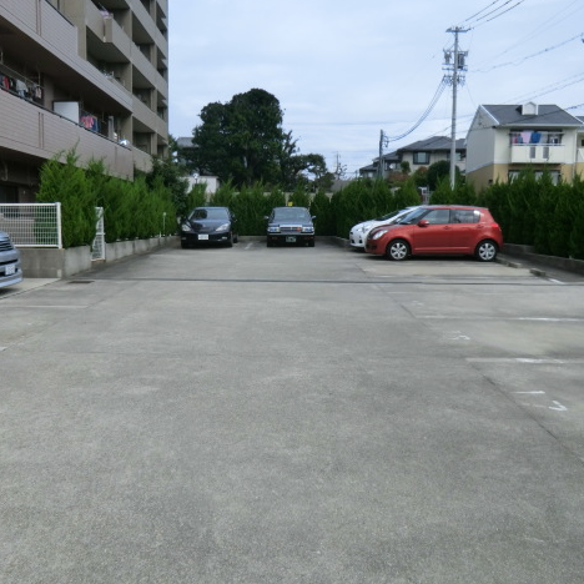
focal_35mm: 29
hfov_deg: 55.6
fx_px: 554
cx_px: 276
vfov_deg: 55.6
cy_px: 291
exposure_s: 1/800
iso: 80
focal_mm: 4.3
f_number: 3.2
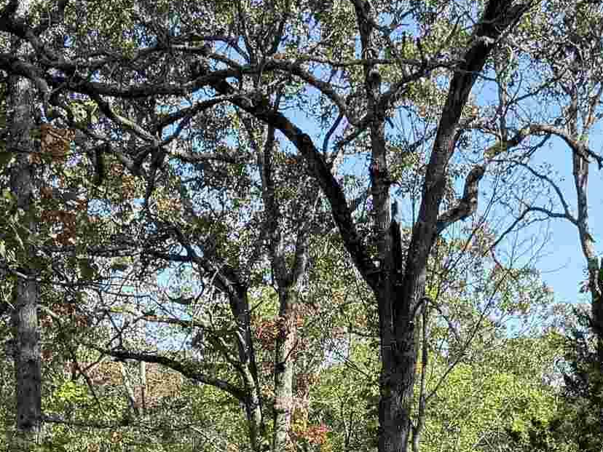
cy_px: 665
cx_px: 355
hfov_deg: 22.0
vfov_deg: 15.4
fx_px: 1550
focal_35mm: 89
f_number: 1.78
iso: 100
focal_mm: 6.76
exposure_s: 1/1211
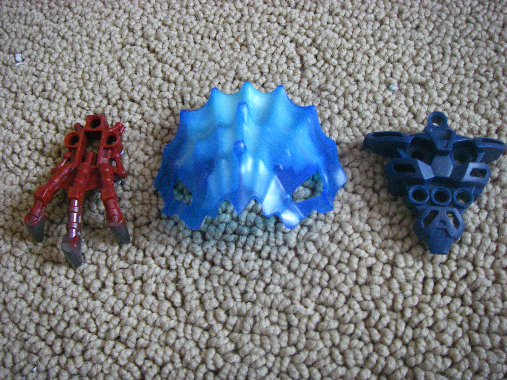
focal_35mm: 38
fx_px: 557
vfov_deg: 37.7
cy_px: 190
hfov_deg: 49.0
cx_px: 254
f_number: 3.3
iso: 400
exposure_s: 1/20
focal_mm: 6.3
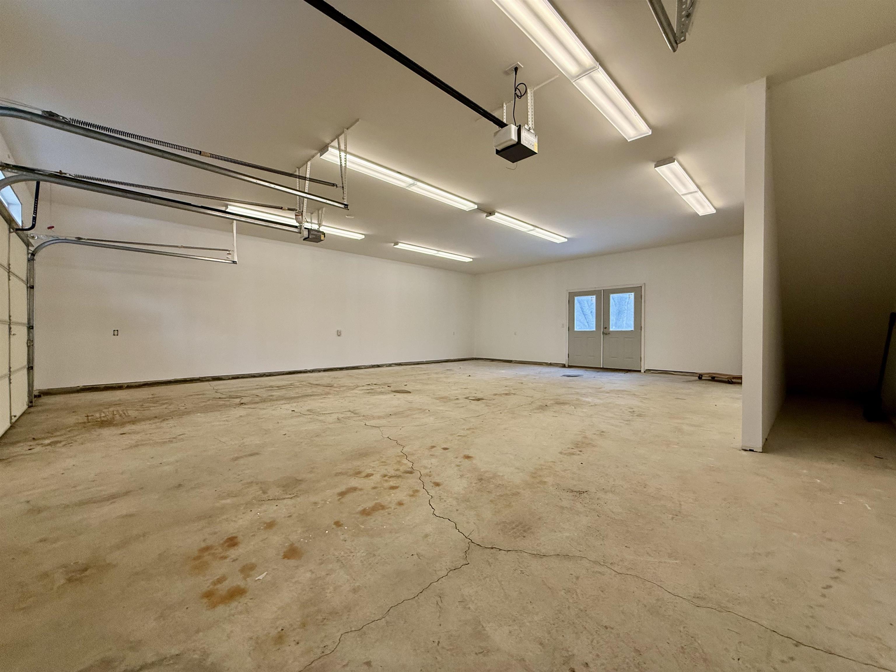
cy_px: 336
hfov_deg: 102.1
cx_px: 448
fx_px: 362
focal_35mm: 14
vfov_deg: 85.7
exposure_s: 1/120
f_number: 2.2
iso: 200
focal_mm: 2.22
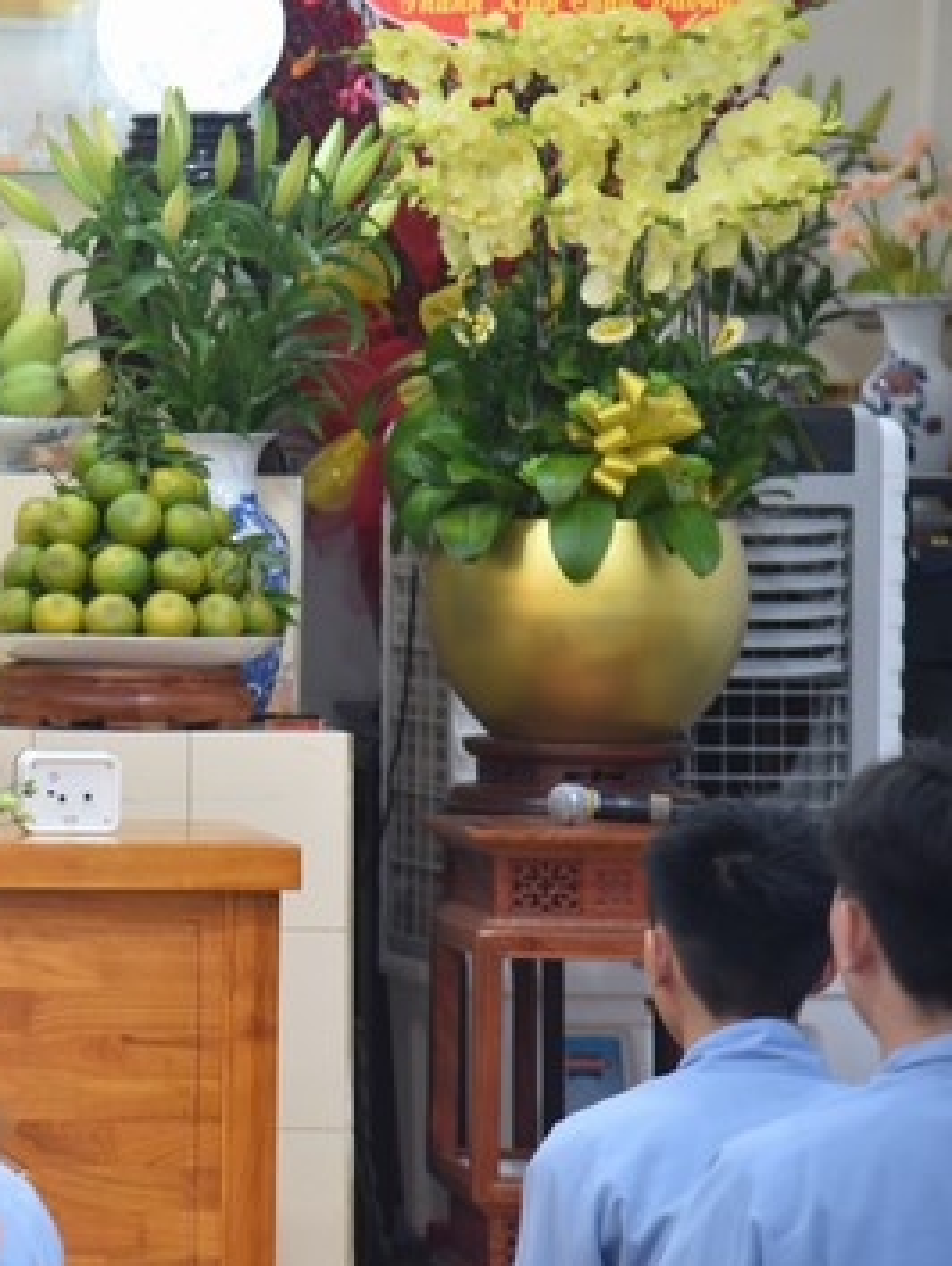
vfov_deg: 9.8
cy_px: 597
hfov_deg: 7.3
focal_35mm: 202
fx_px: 7398
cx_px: -143
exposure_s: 1/60
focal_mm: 120
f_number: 4
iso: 640
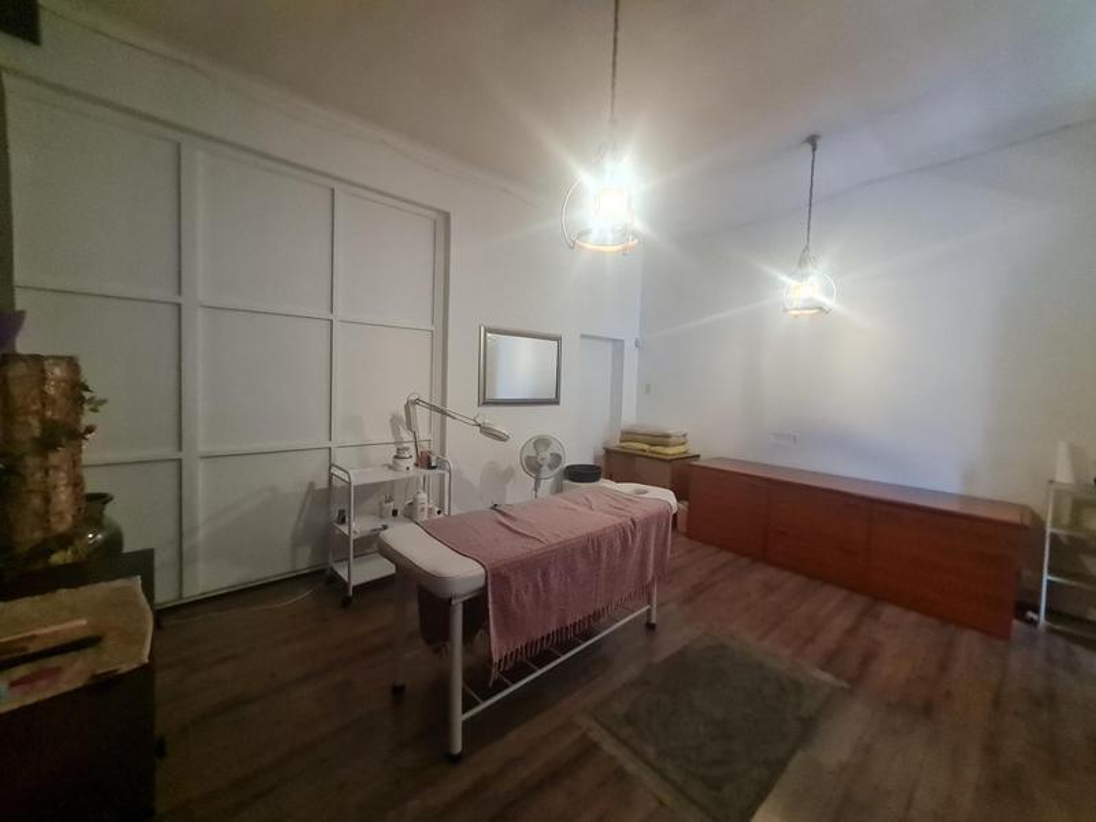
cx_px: 548
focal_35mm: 13
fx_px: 412
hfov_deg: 106.2
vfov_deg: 89.9
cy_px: 411
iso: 800
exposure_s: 1/33
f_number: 2.2
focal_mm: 1.74
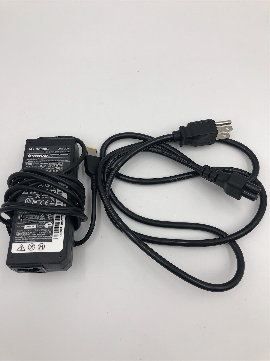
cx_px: 135
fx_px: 291
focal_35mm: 28
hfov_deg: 49.8
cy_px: 180
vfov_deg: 63.4
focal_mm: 4
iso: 32
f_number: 1.8
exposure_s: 1/120
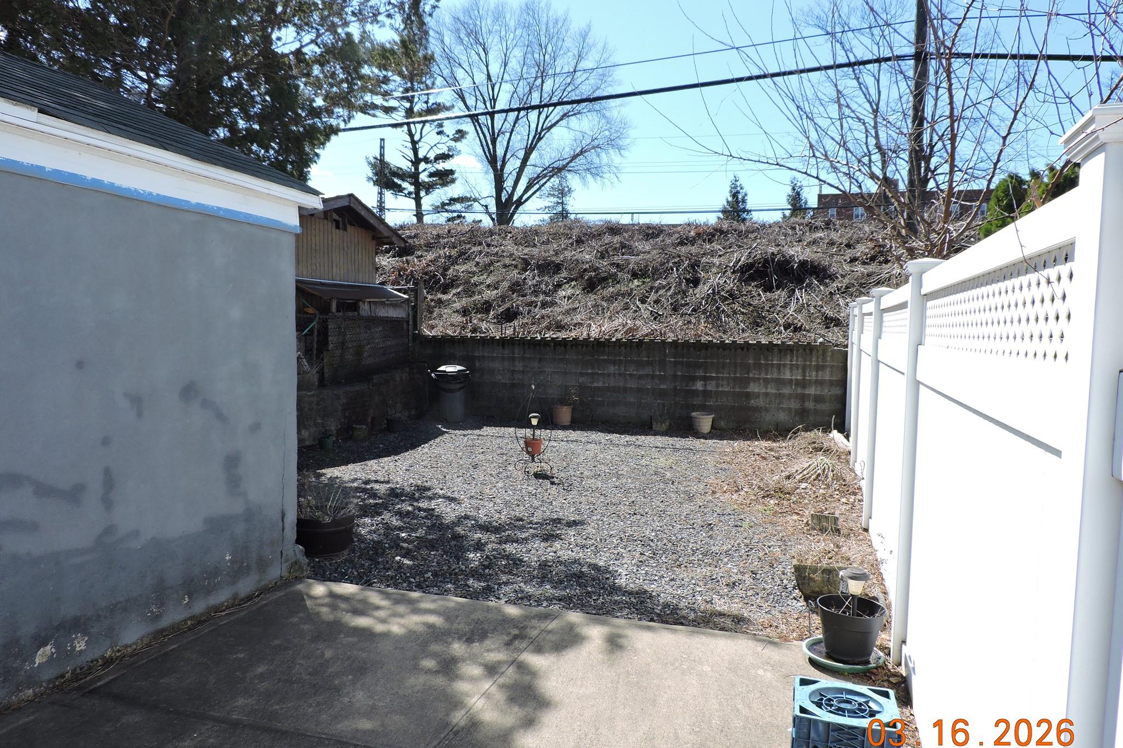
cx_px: 561
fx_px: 780
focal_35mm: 25
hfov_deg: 71.5
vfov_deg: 51.2
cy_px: 401
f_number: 3
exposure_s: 1/640
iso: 100
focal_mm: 4.3
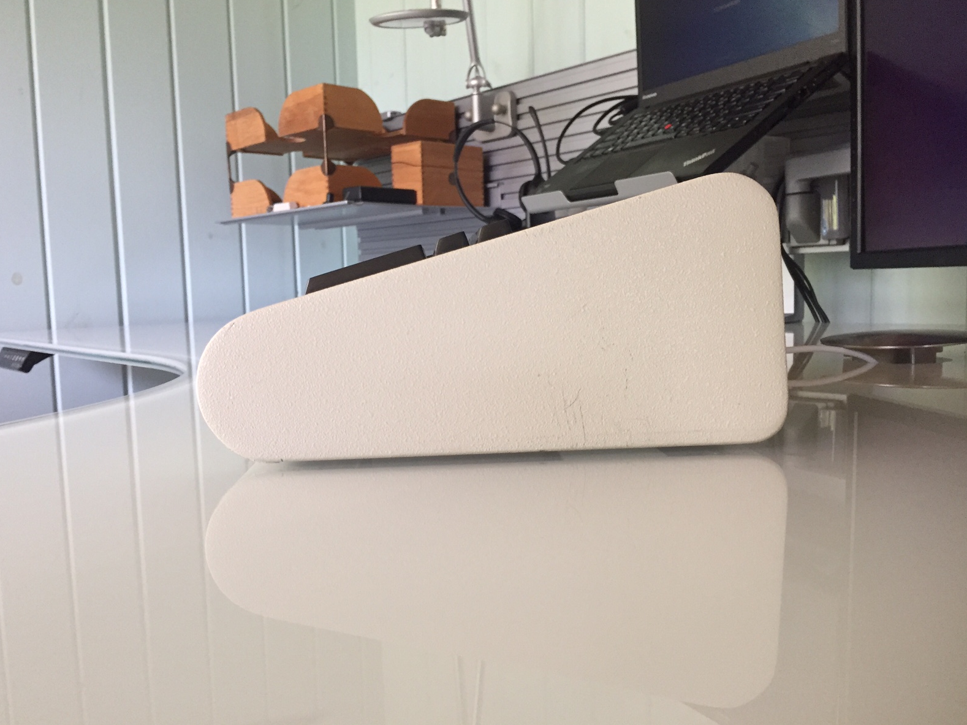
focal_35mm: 30
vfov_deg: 46.8
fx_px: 838
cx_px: 469
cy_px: 370
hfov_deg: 60.0
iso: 125
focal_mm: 4.15
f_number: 2.2
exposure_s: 1/30
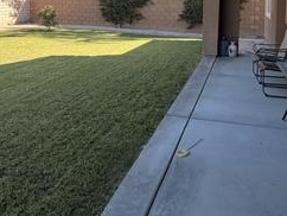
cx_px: 158
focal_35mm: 37
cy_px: 6
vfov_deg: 35.5
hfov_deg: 50.0
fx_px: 307
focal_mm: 2.22
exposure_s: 1/644
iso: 40
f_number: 2.2
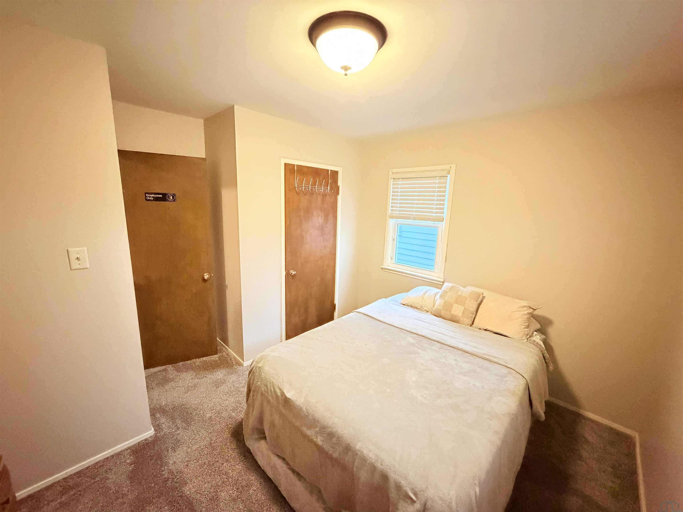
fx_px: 276
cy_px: 256
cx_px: 342
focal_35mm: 14
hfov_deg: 102.1
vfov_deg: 85.7
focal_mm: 2.22
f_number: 2.2
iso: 1250
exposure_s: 1/53
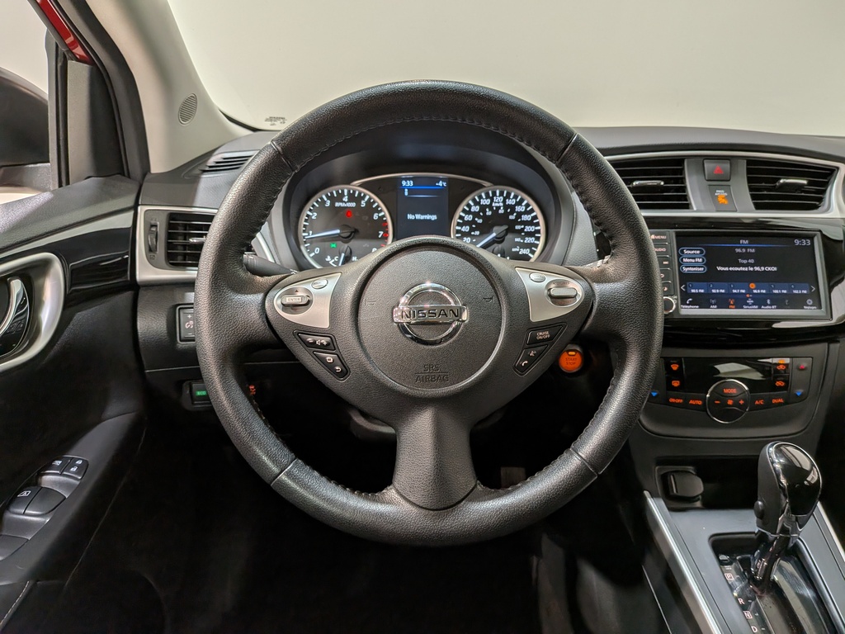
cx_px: 422
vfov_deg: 56.8
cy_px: 317
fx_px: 586
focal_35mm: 24
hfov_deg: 71.6
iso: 26
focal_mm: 4.53
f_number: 1.7
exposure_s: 1/131
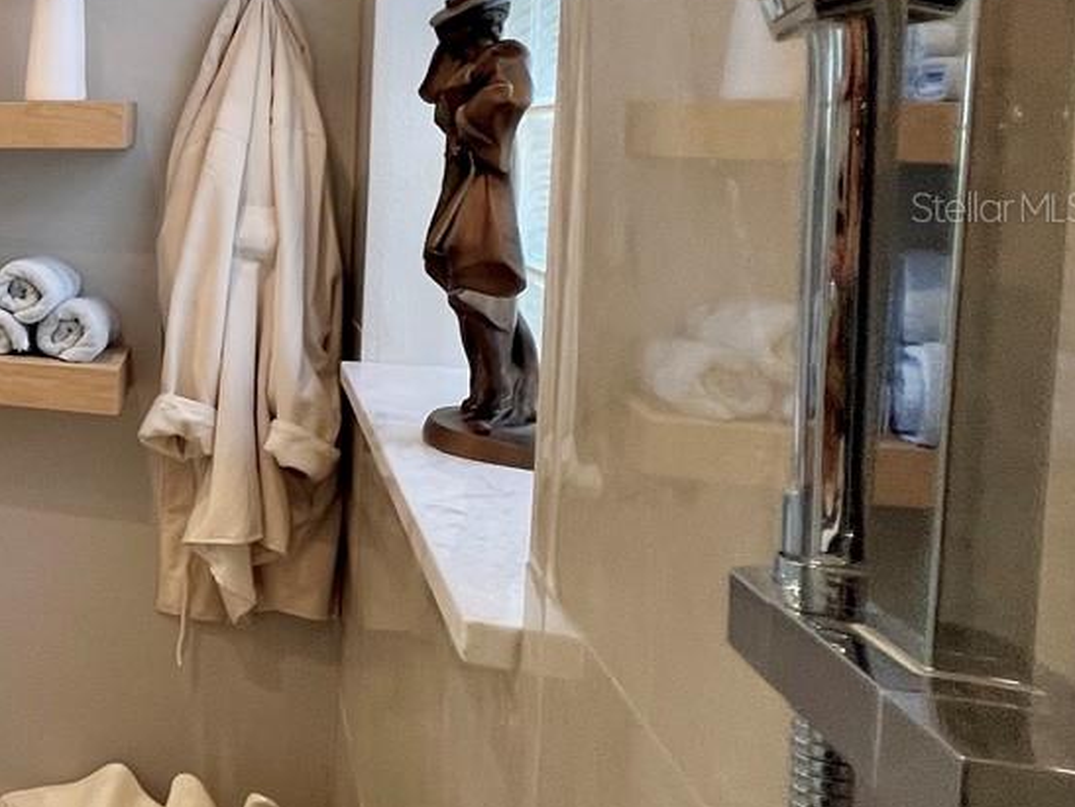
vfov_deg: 36.9
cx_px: -476
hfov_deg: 30.8
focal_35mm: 38
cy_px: 206
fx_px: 1181
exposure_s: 1/120
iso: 80
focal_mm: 1.57
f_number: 1.8
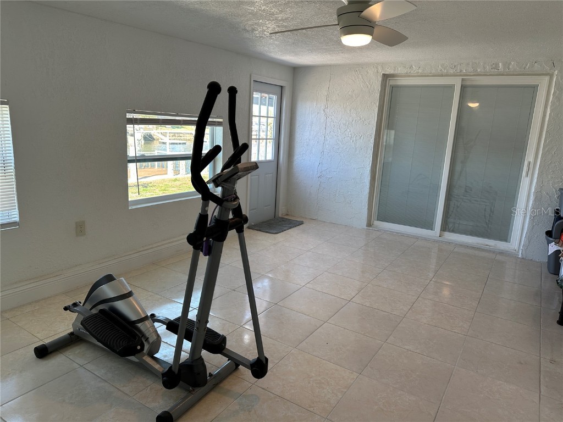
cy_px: 211
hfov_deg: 71.6
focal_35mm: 24
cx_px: 282
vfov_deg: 56.8
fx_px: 390
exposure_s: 1/166
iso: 100
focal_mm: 6.86
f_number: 1.78
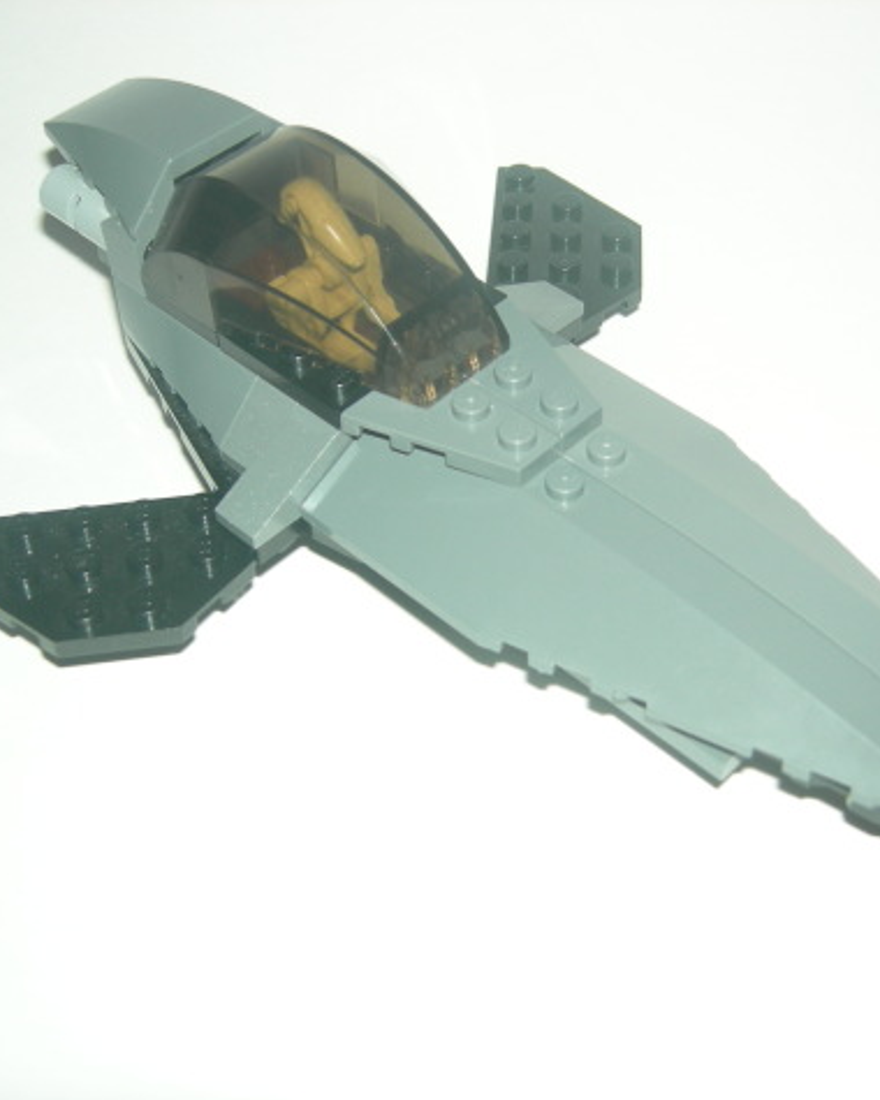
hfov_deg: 30.2
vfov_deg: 37.3
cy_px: 553
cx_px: 528
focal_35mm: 50
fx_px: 1628
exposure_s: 1/60.1
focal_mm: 8
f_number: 2.8
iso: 64
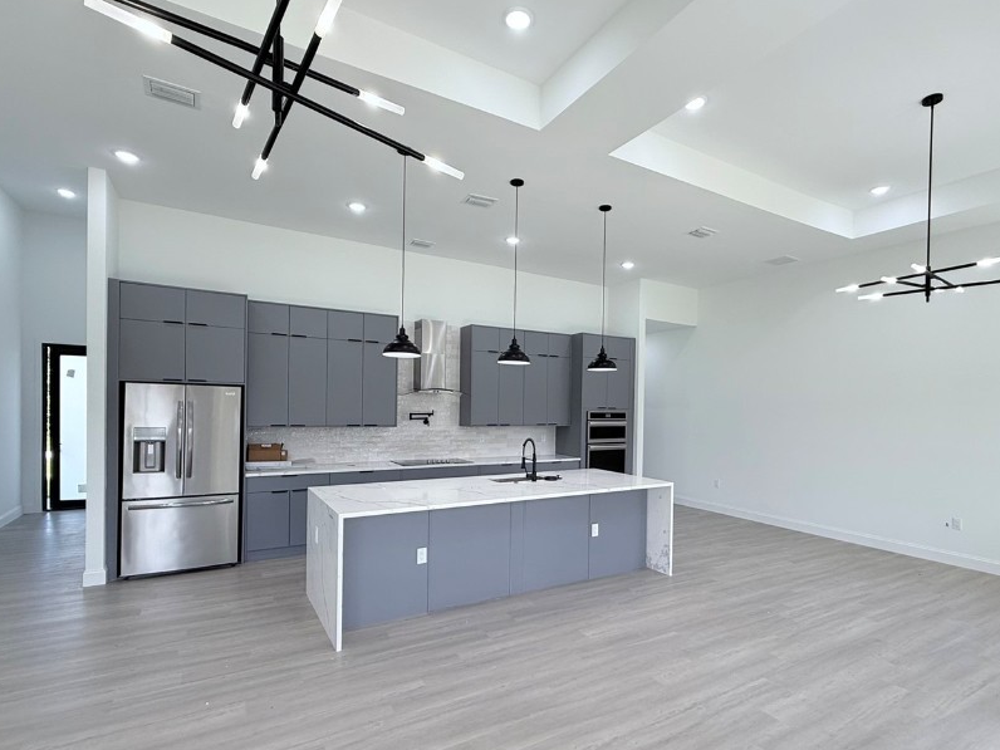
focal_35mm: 18
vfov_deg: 71.3
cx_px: 526
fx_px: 520
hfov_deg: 87.7
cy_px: 418
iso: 80
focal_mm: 2.22
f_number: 2.2
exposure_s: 1/120
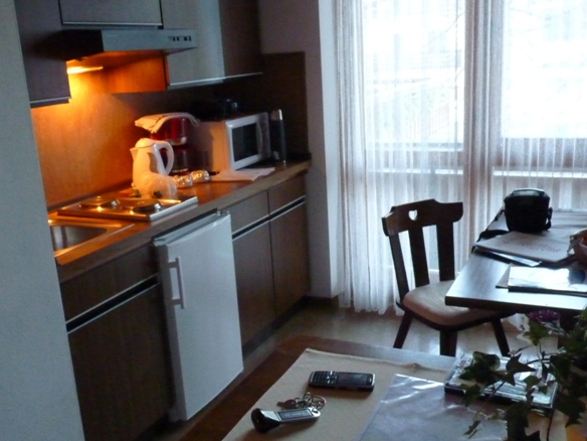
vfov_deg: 38.7
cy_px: 228
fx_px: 627
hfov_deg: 50.1
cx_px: 265
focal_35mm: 37
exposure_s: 1/25
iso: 800
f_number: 2.8
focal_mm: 4.8
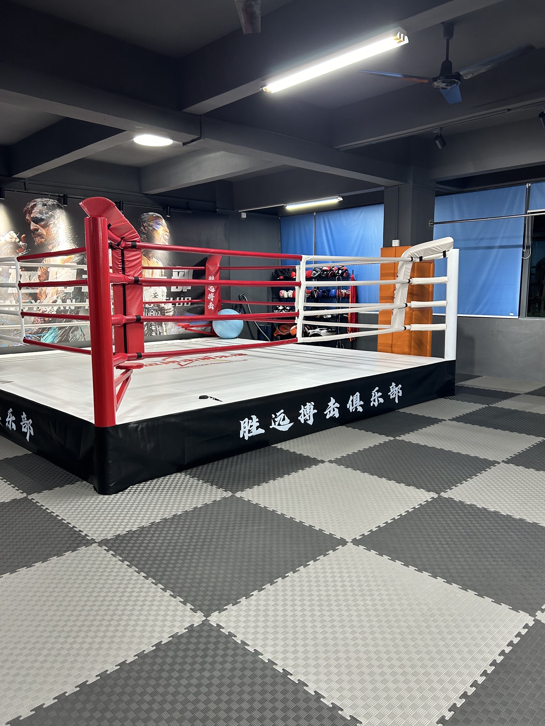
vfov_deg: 67.3
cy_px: 363
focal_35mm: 26
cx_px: 272
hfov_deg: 53.1
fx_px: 546
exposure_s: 1/50
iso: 80
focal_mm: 5.7
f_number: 1.5
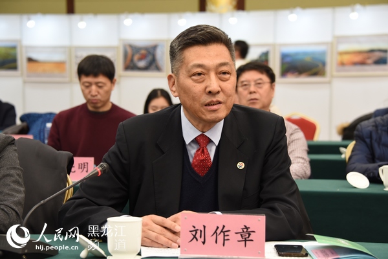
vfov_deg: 15.2
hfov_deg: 22.6
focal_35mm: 90
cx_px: 194
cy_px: 130
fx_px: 970
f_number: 5.6
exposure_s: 1/20
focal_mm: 90
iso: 640
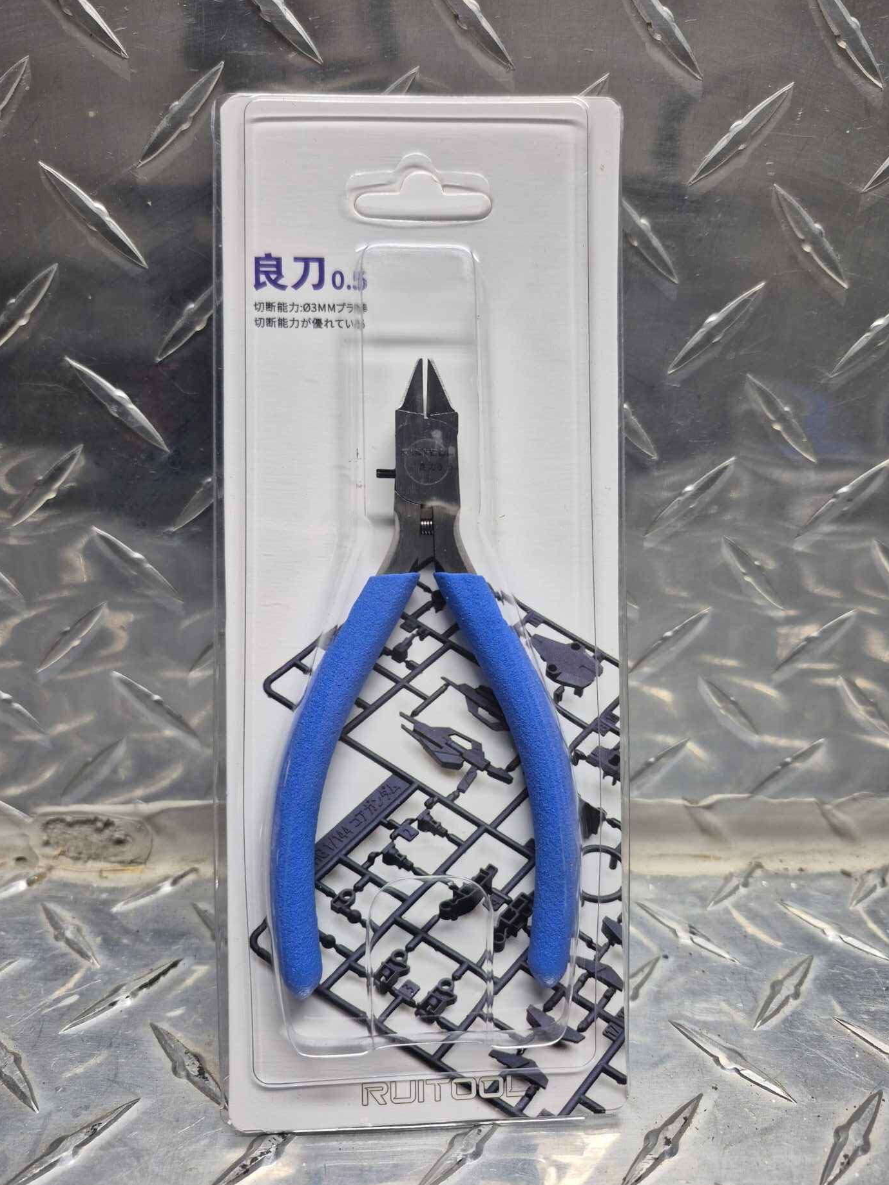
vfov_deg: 71.6
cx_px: 462
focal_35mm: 24
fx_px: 822
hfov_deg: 56.8
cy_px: 597
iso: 80
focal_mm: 5.4
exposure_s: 1/120
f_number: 1.8
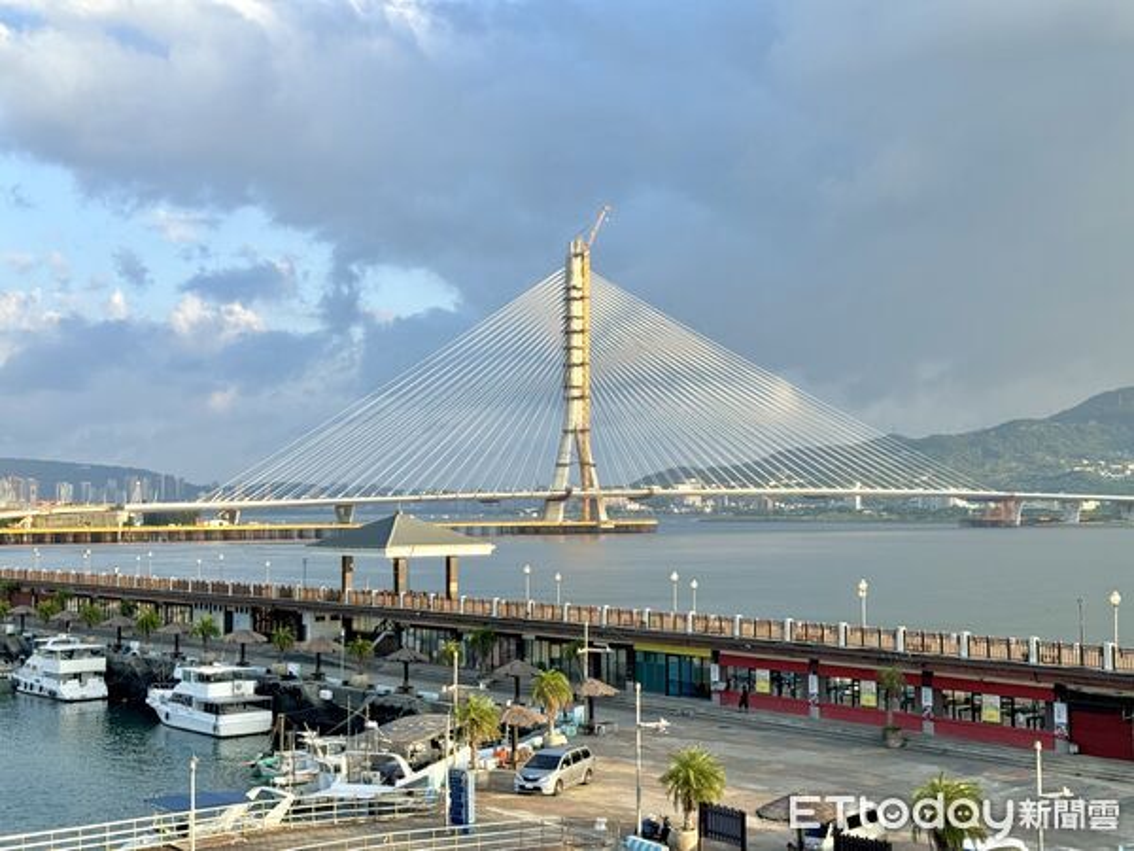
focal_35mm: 48
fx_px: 1572
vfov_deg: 30.3
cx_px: 567
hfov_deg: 39.7
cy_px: 426
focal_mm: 6.76
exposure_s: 1/1312
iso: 64
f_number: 1.78
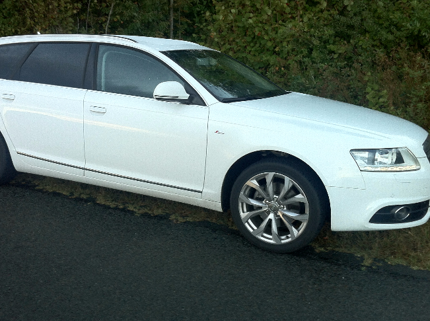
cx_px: 194
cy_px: 133
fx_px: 533
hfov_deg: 43.9
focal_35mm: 43
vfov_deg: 33.4
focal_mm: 3.85
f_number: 2.8
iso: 80
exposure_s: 1/24
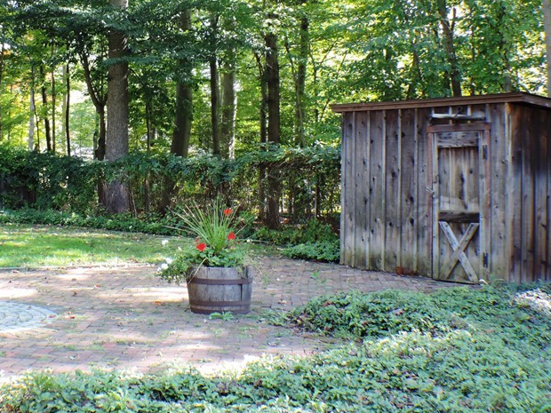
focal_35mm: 71
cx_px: 150
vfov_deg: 20.6
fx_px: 1130
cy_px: 108
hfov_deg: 27.1
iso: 110
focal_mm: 7.6
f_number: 3.4
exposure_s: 1/50
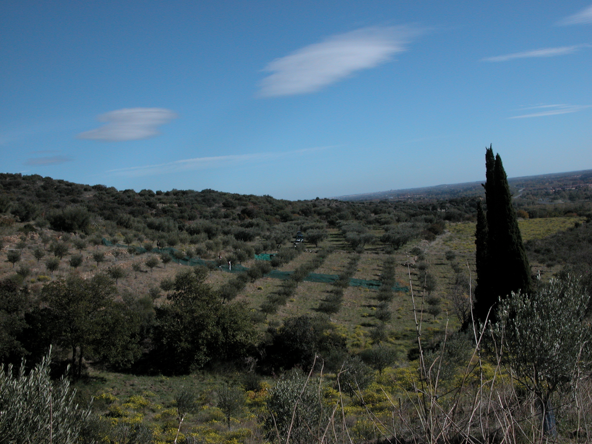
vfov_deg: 34.3
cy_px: 222
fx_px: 718
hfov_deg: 44.8
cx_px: 296
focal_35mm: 42
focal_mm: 10.7
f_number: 7.3
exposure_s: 1/628
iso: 100
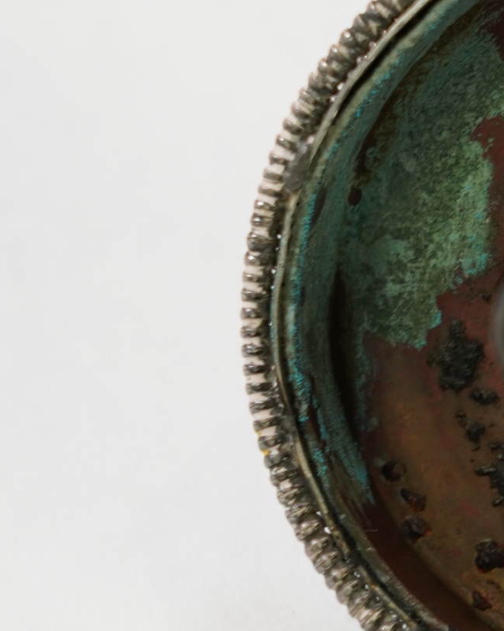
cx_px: 734
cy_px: 337
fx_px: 6191
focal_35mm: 332
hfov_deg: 4.6
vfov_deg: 5.8
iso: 500
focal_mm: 105
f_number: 7.1
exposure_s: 1/125
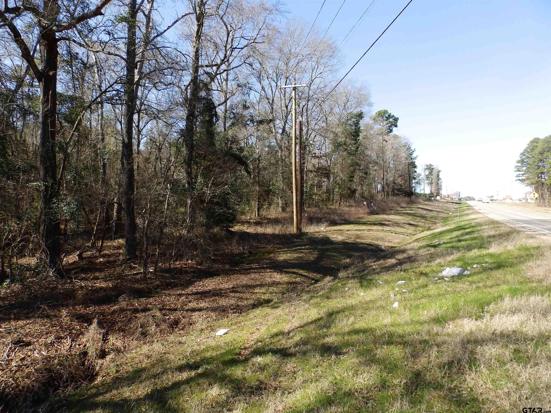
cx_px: 276
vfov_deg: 61.1
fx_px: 350
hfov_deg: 76.4
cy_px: 206
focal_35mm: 22
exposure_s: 1/250
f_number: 4.5
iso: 80
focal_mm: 4
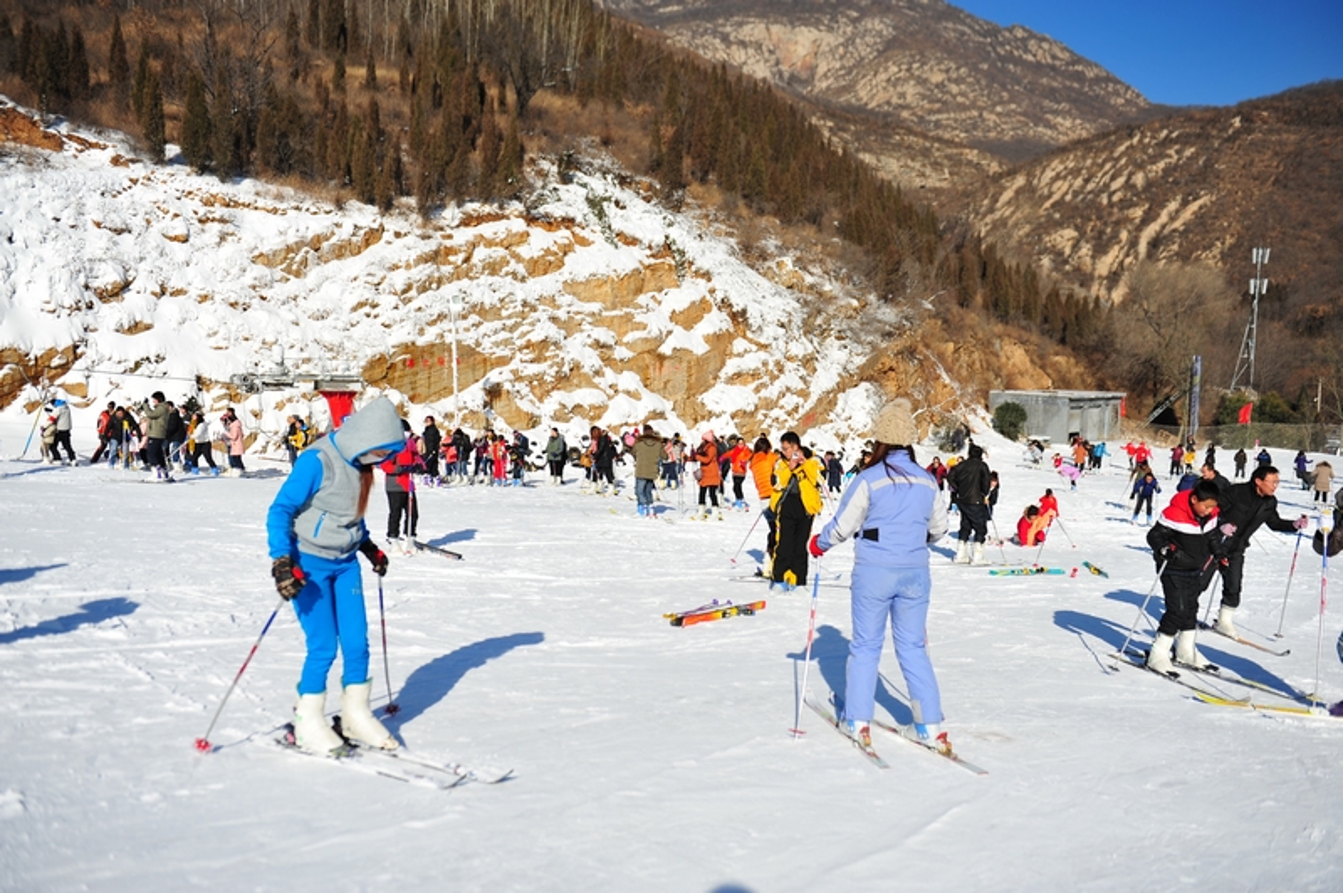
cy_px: 446
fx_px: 1155
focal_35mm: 31
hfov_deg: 60.3
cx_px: 672
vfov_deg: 42.3
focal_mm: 31
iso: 200
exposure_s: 1/3200
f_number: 3.5
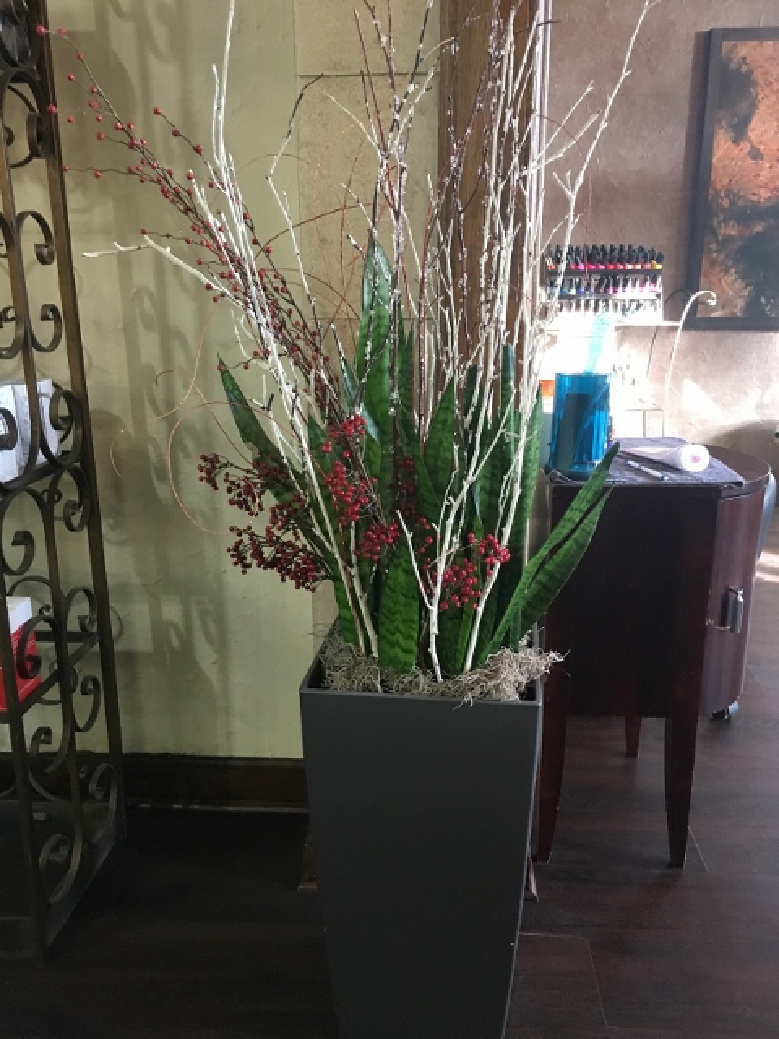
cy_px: 520
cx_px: 390
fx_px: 870
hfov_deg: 48.2
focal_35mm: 29
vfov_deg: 61.7
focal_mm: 4.15
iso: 200
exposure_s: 1/17
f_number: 2.2
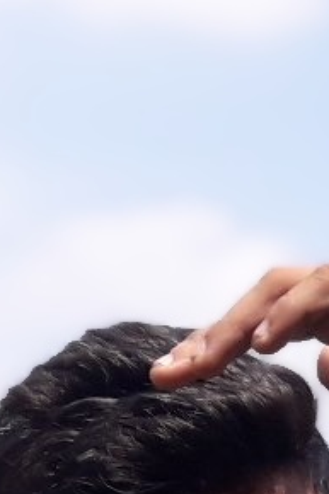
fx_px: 2923
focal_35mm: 213
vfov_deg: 9.1
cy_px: 968
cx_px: 278
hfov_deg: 6.4
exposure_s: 1/1220
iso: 40
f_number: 1.9
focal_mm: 3.7
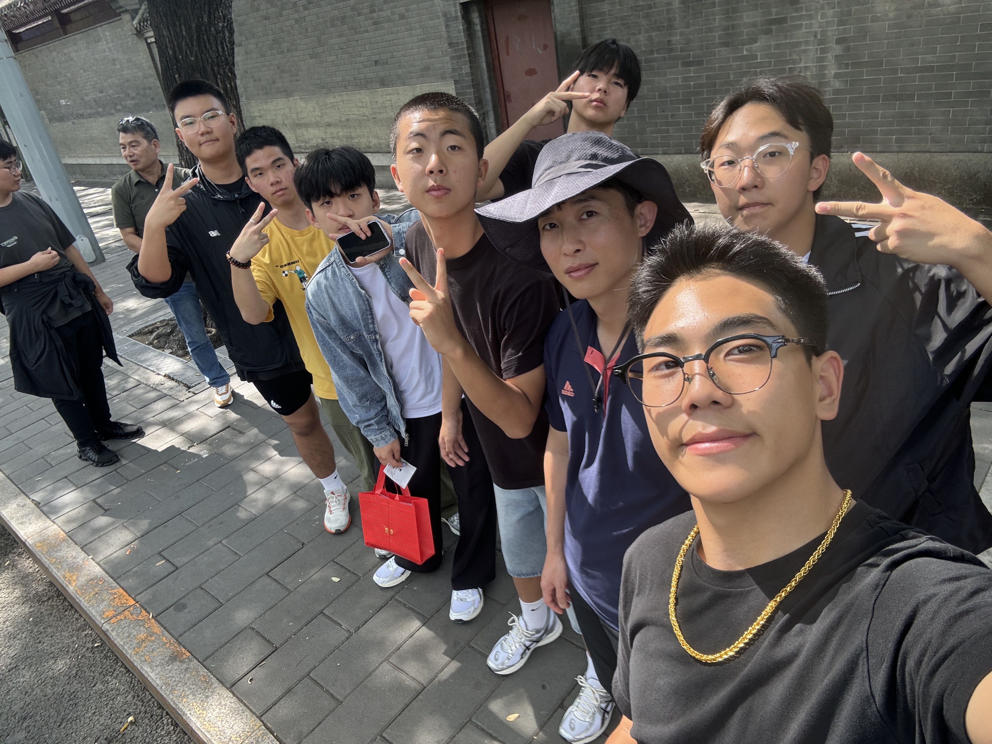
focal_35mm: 23
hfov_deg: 73.9
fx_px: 659
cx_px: 496
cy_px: 372
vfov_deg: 58.9
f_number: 1.9
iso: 20
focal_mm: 2.69
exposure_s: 1/127
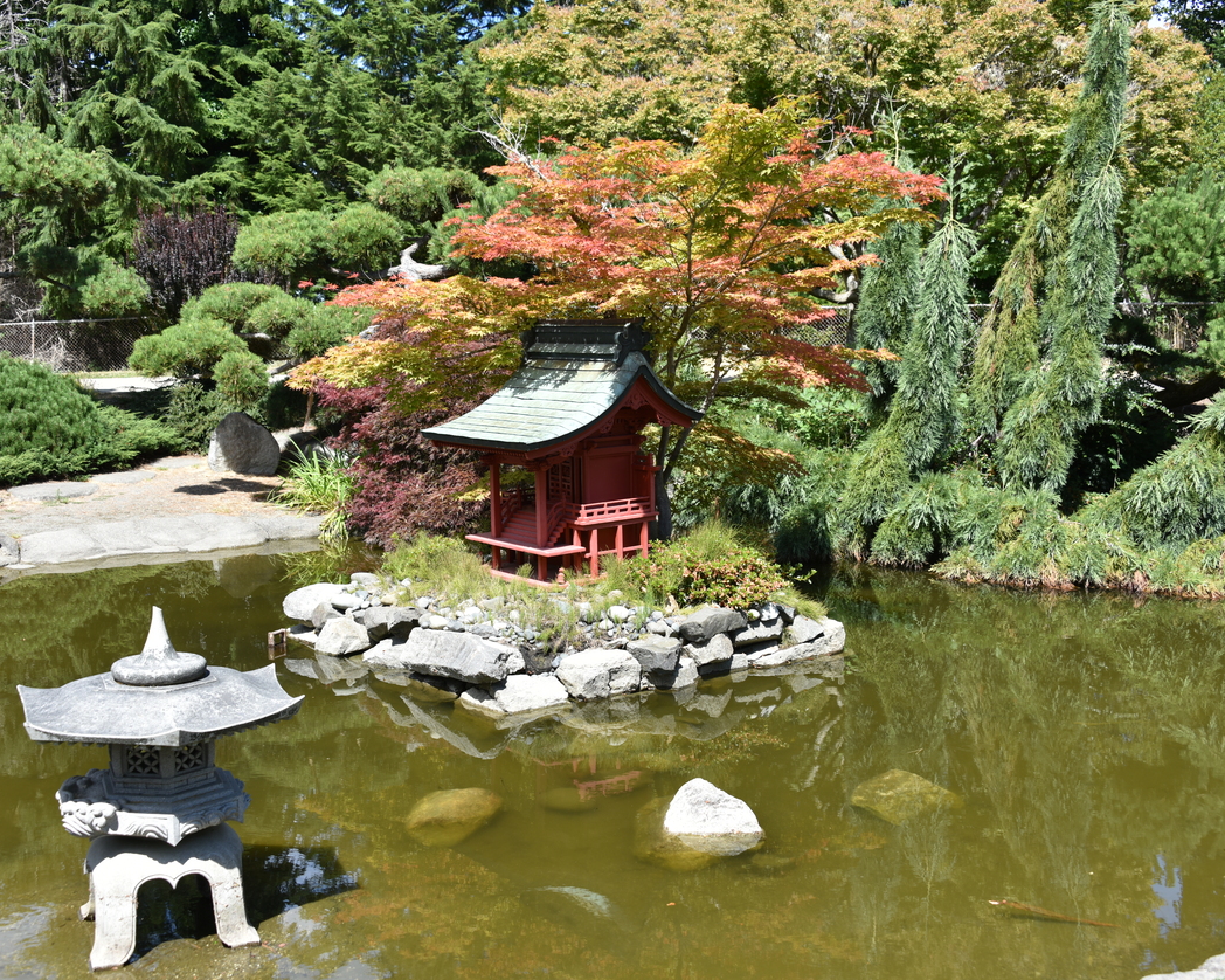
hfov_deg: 46.8
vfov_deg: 38.2
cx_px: 563
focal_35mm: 39
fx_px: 1414
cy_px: 489
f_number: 7.1
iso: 100
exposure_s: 1/200
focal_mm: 34
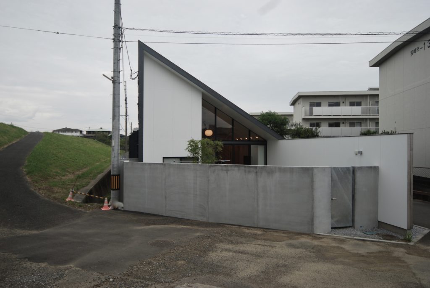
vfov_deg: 53.2
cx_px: 215
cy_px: 144
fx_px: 287
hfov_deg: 73.7
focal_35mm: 24
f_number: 5.6
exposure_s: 1/125
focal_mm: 16
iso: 180
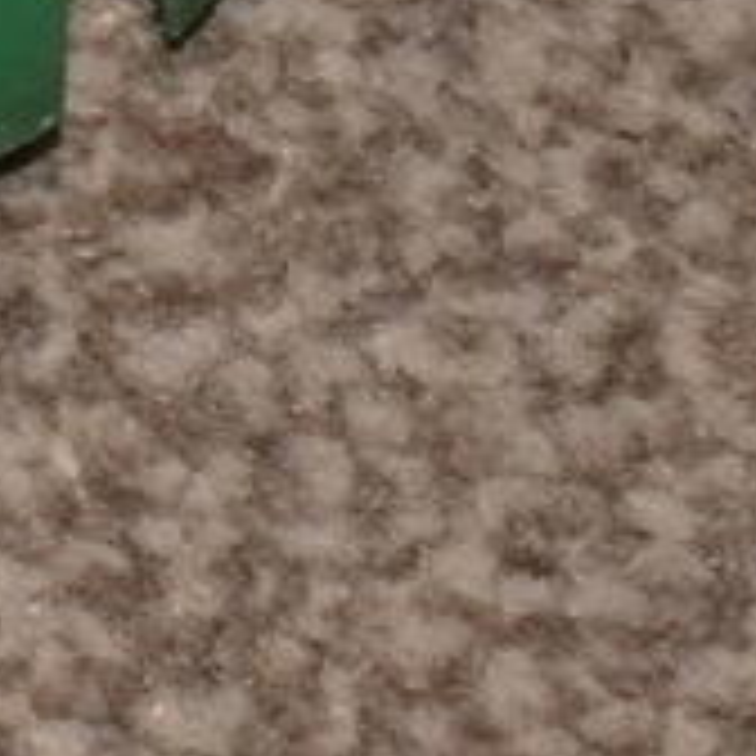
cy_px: -248
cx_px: -432
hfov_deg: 7.8
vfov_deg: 7.9
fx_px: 5411
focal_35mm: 219
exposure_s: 1/60
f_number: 25
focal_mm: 24
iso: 3200
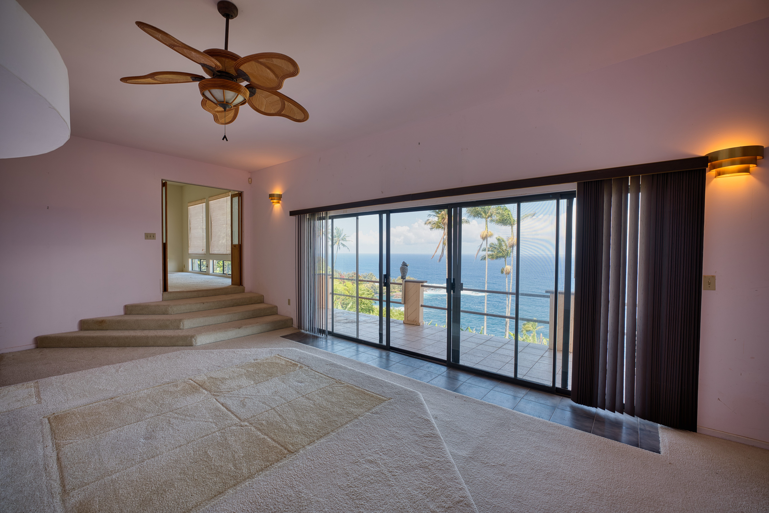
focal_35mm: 15
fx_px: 312
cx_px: 384
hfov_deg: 101.9
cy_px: 256
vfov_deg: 78.9
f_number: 4
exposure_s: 1/100
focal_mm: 14.6
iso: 50
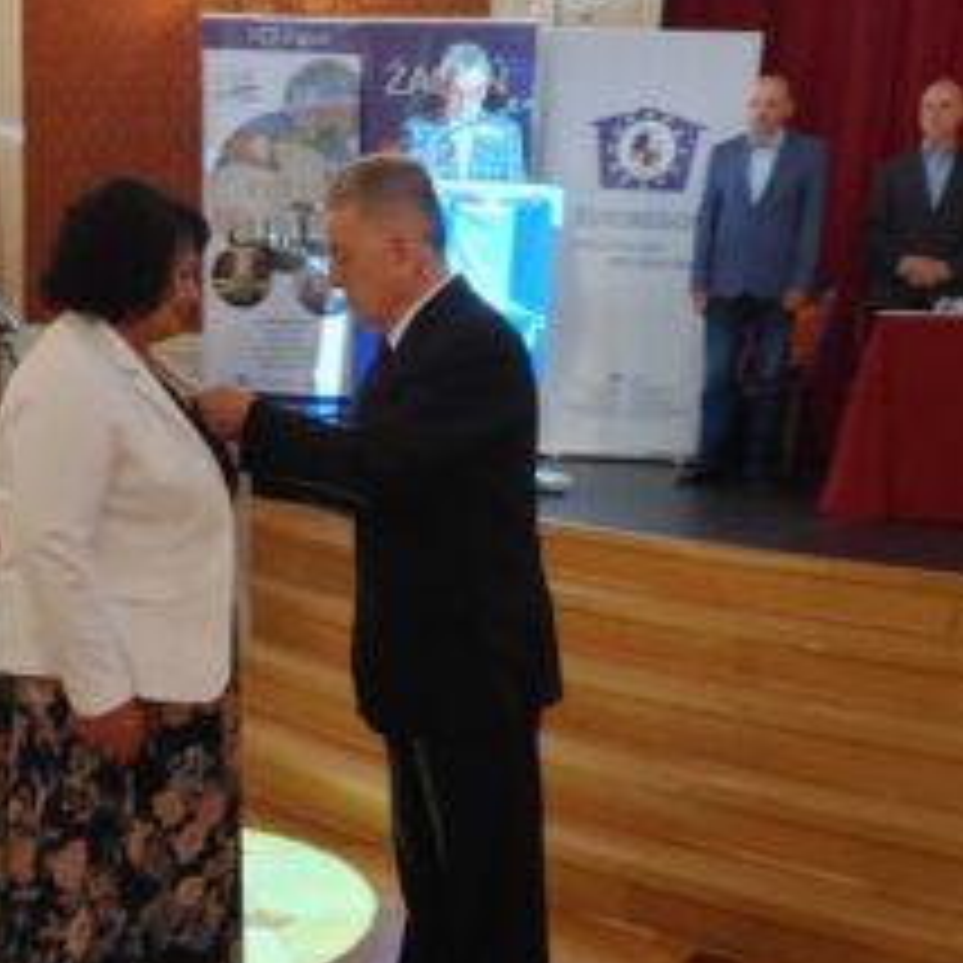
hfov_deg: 37.5
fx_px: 1416
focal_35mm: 45
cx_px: 407
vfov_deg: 37.2
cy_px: 630
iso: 700
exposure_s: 1/33
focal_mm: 4.81
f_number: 1.8
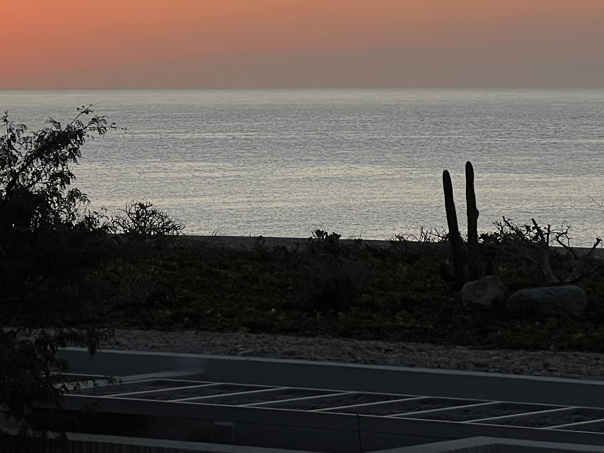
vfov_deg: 7.4
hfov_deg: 9.9
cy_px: -70
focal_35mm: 199
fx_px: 3472
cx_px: -18
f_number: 2.8
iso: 32
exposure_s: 1/279
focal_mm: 9
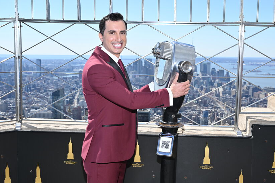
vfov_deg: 29.2
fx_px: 351
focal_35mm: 46
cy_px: 86
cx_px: 153
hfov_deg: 42.7
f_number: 7.1
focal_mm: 40
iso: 64
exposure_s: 1/200
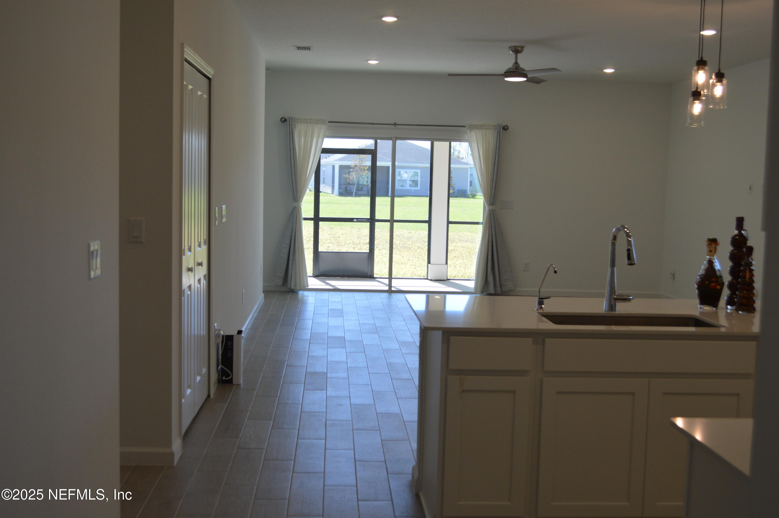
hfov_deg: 45.0
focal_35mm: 44
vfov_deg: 30.8
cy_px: 259
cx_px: 390
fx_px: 940
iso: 360
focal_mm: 29
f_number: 5.6
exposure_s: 1/125
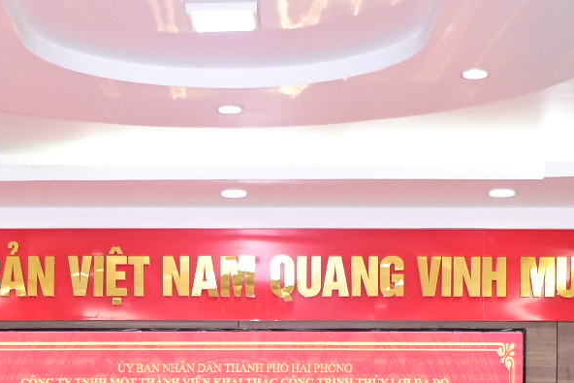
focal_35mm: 113
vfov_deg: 11.6
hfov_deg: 18.1
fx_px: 1802
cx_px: 258
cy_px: 597
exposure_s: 1/200
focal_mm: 23
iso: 1600
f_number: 3.8
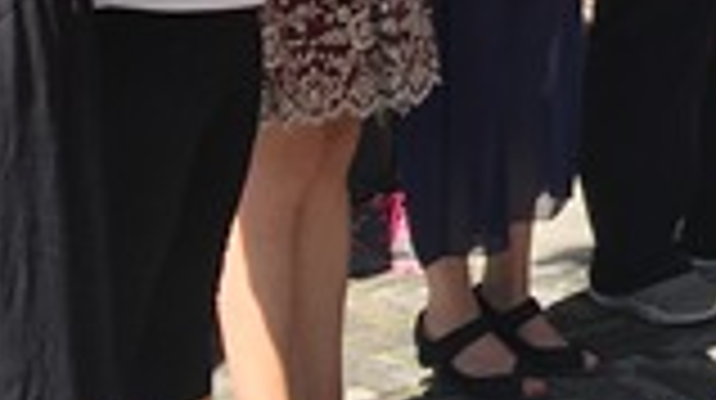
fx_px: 3015
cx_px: 1427
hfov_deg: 12.1
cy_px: -413
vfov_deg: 7.3
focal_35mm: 159
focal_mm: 4.15
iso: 25
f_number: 2.2
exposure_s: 1/381
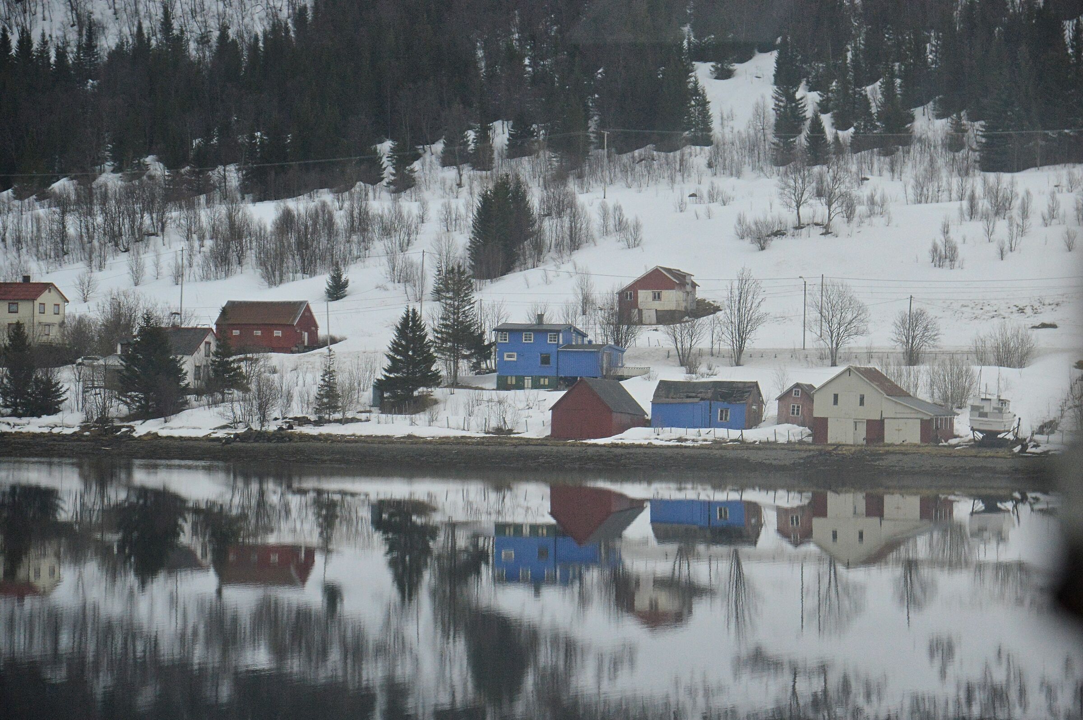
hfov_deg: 19.5
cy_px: 360
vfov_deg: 13.0
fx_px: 3156
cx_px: 542
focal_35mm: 105
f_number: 4
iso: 1400
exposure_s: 1/500
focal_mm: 70
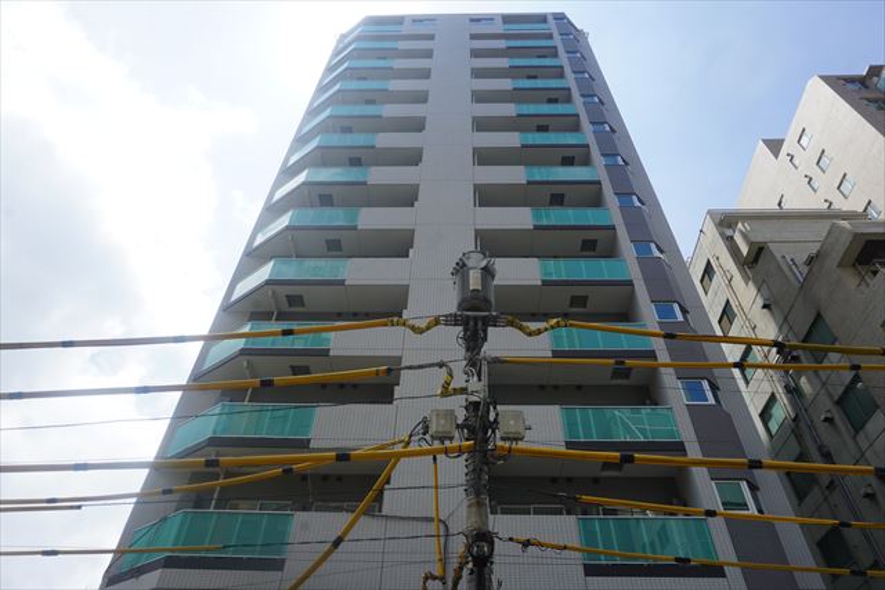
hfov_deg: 73.7
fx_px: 590
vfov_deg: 53.2
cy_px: 295
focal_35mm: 24
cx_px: 442
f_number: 11
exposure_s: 1/125
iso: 100
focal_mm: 16
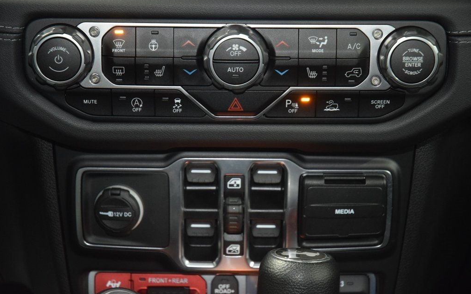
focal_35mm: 108
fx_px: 1386
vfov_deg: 12.1
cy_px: 137
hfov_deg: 19.3
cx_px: 236
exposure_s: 1/13
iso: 2200
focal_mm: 70
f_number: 4.5
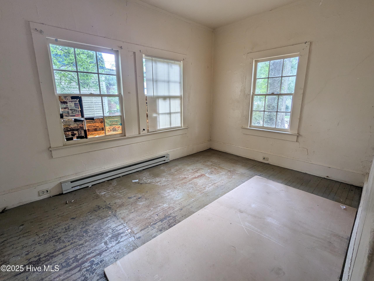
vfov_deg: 78.1
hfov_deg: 94.5
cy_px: 140
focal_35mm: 16
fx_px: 173
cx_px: 187
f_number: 2.2
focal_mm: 2.35
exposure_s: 1/39.6
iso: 41
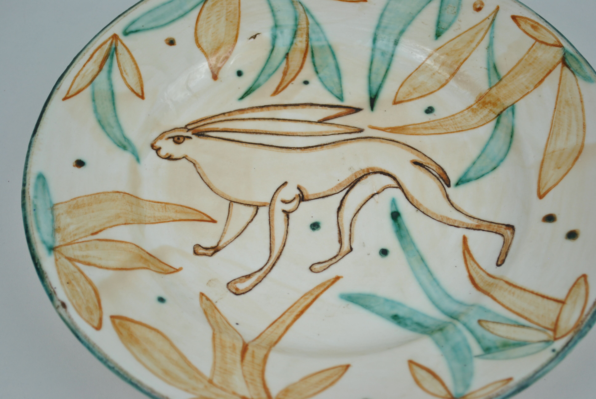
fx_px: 1094
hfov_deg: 30.5
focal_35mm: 66
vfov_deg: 20.7
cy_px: 200
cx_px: 298
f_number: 5.3
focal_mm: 44
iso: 200
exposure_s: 1/125
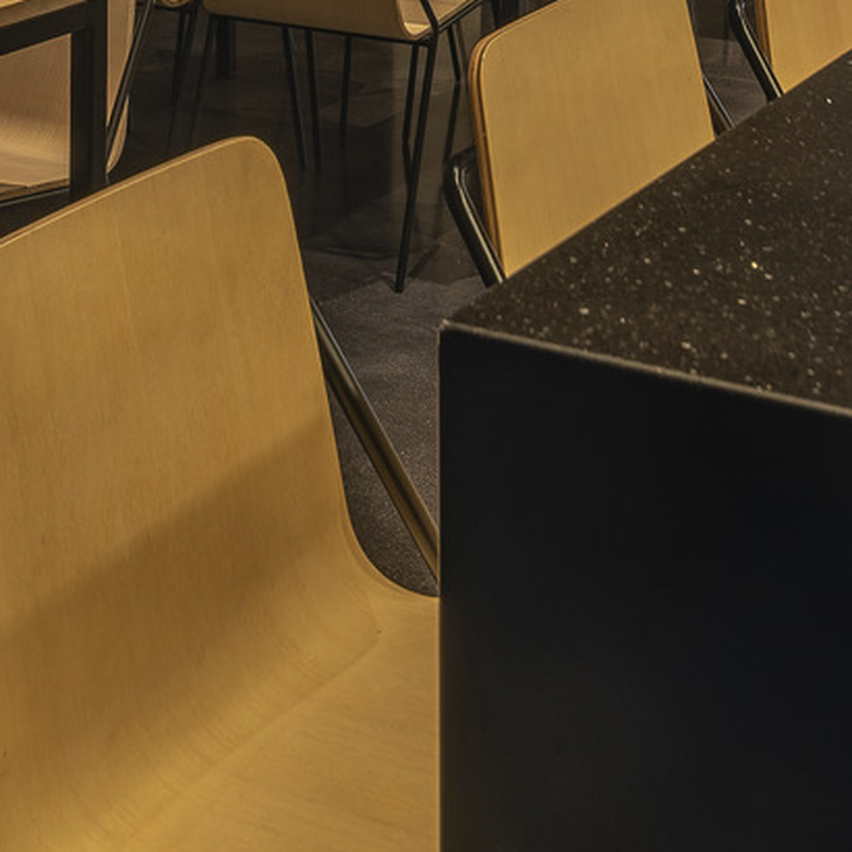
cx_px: 402
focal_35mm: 76
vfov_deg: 19.6
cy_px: -457
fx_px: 2116
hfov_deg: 22.8
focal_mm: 19
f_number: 9
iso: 64
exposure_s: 2.5
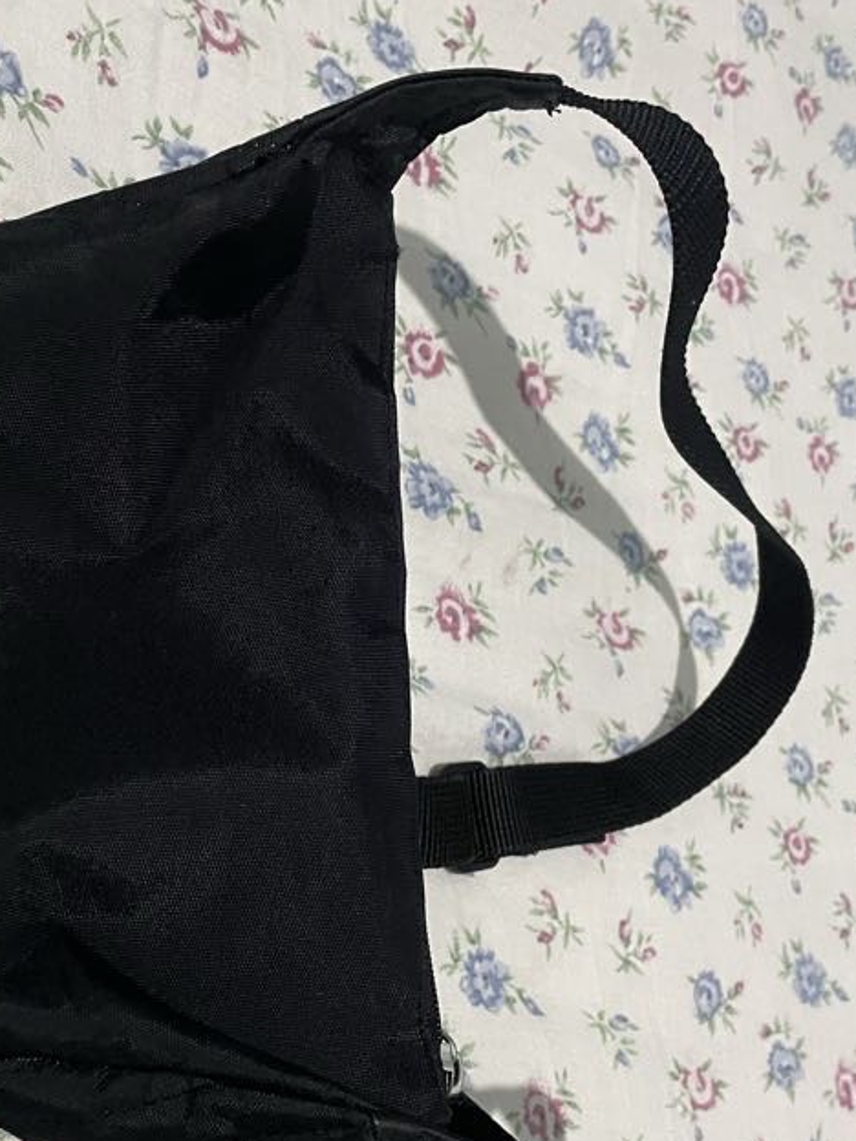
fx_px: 1484
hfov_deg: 31.6
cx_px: 219
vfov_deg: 41.9
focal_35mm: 45
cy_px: 691
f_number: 1.6
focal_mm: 4.2
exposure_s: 1/50
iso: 500
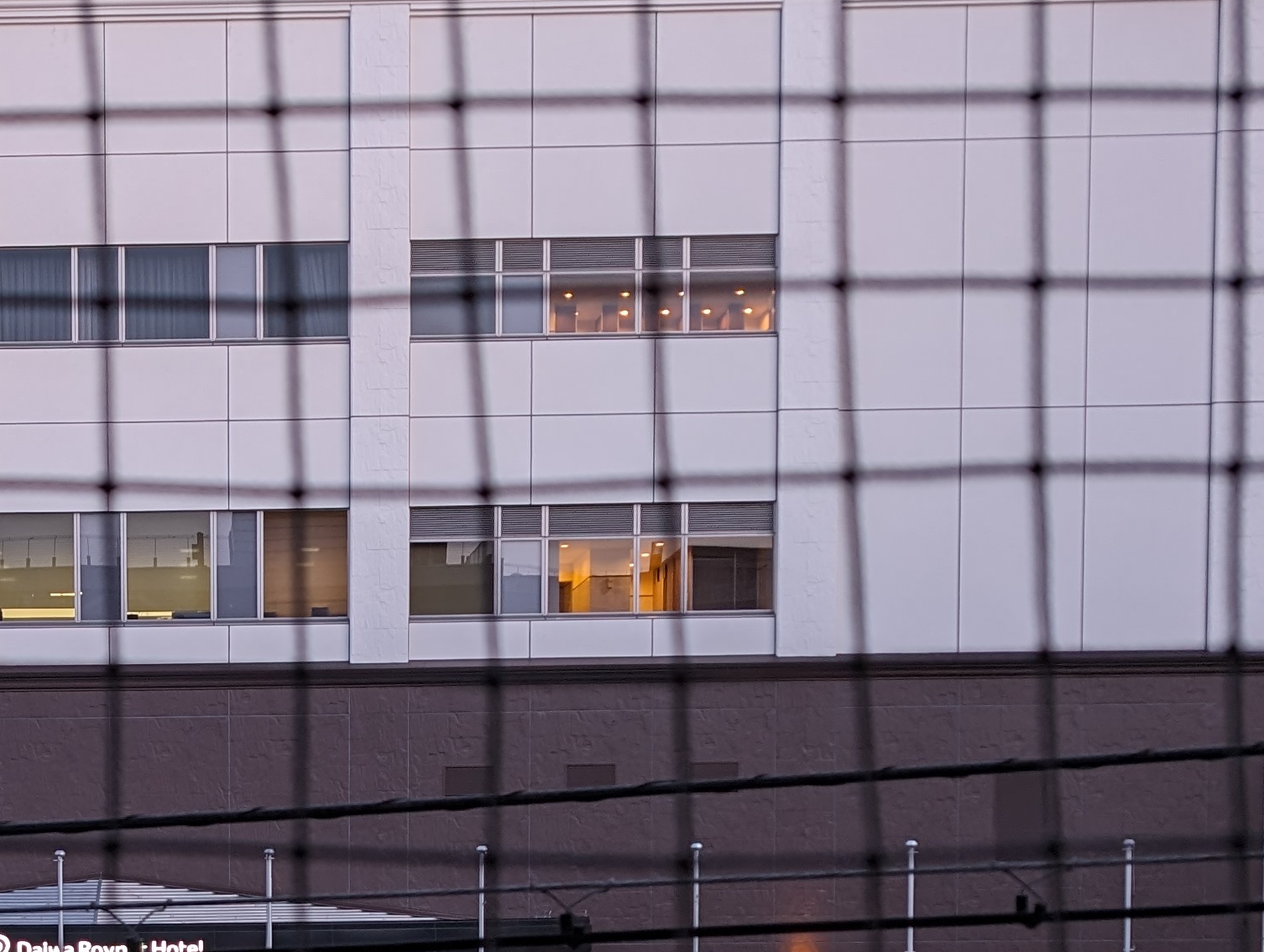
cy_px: 1000
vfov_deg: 21.7
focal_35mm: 65
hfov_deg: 28.6
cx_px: 117
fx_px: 2377
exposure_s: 1/23.8
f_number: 1.68
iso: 44
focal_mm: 6.9
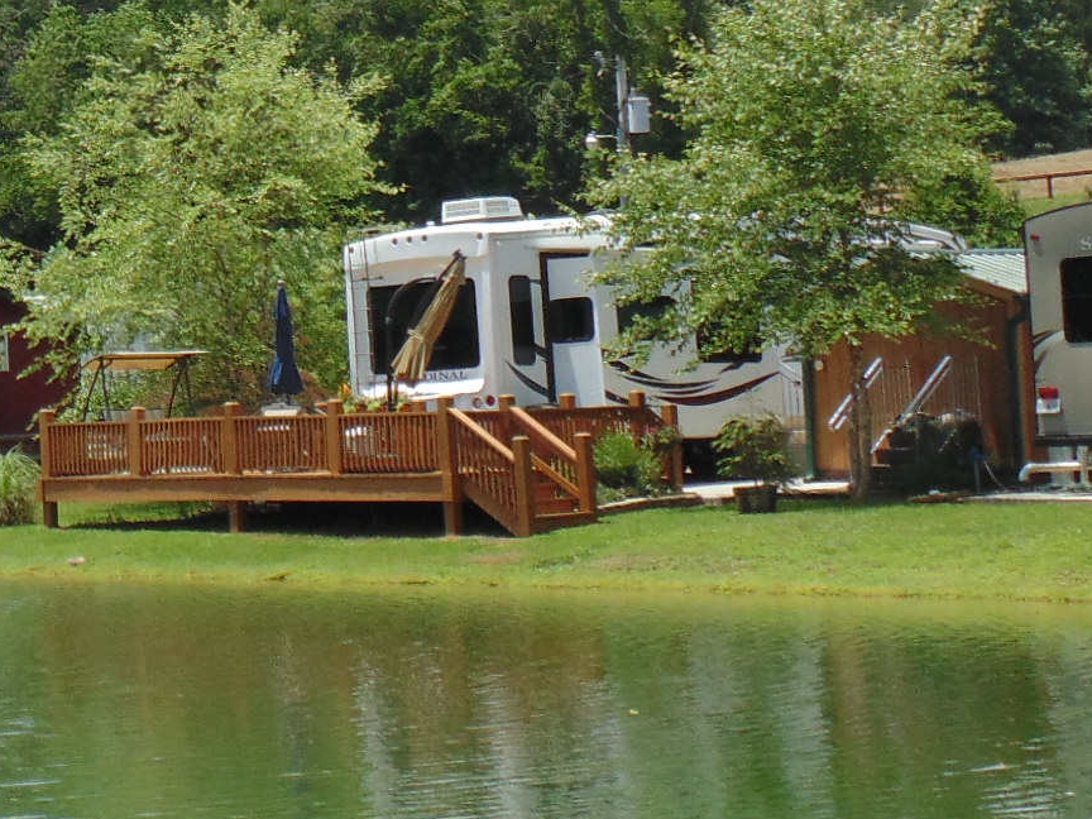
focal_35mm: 102
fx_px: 3218
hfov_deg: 17.5
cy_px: 216
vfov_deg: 14.5
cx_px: -482
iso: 80
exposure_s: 1/800
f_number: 3.4
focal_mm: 6.2
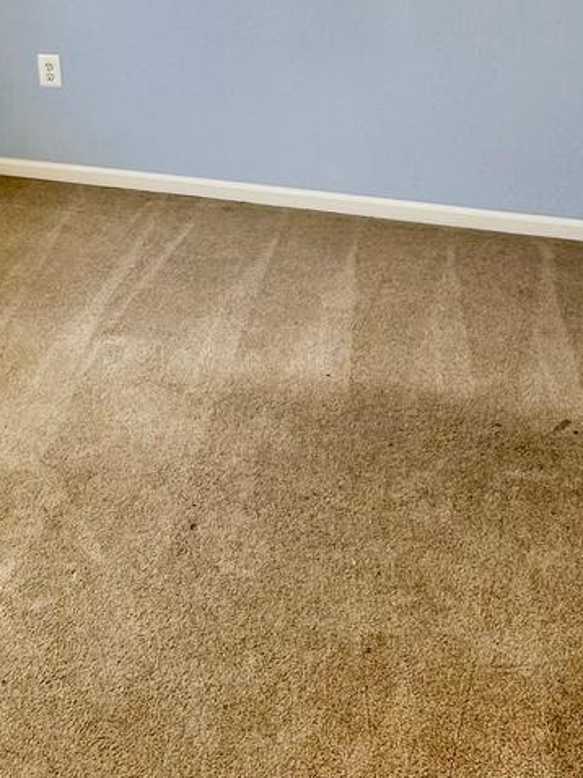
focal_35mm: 45
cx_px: 150
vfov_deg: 41.3
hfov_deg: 31.6
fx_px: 1011
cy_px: 228
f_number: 2.2
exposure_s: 1/120
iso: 80
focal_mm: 2.22
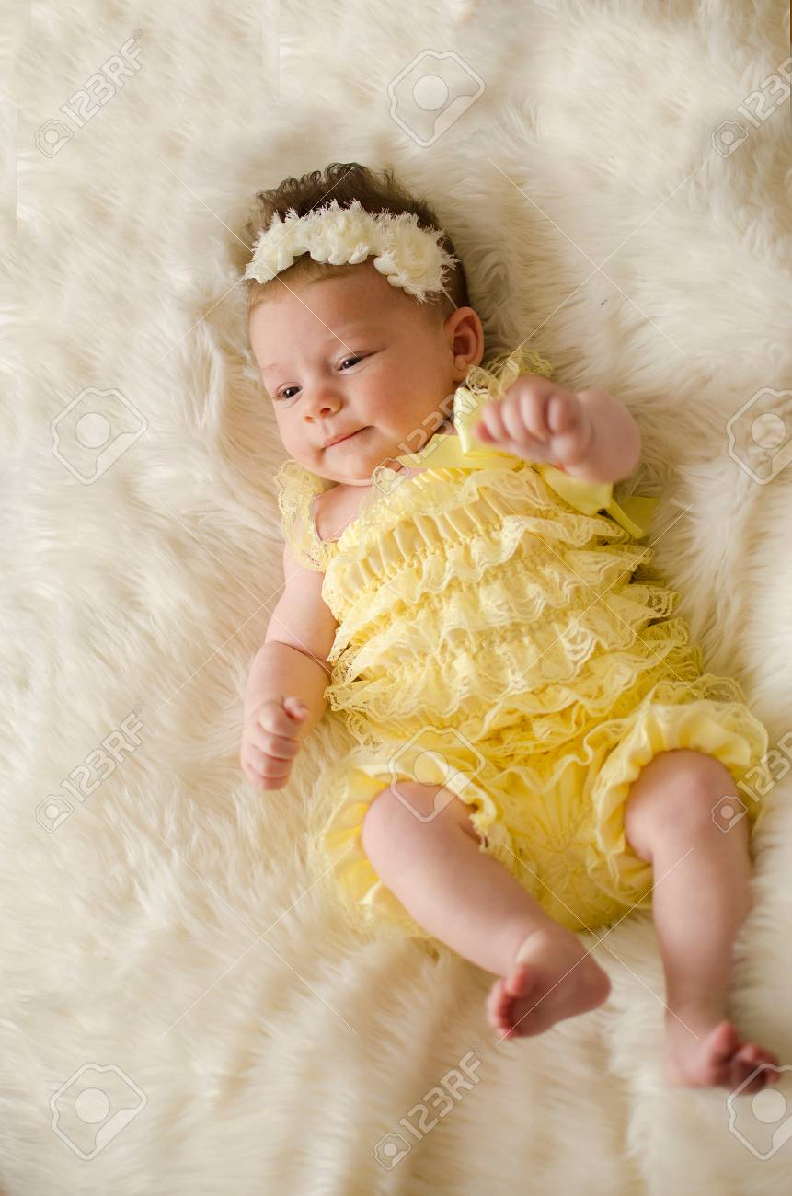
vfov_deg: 37.9
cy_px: 598
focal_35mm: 52
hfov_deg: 25.6
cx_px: 396
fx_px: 1740
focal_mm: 35
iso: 320
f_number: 1.8
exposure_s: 1/200
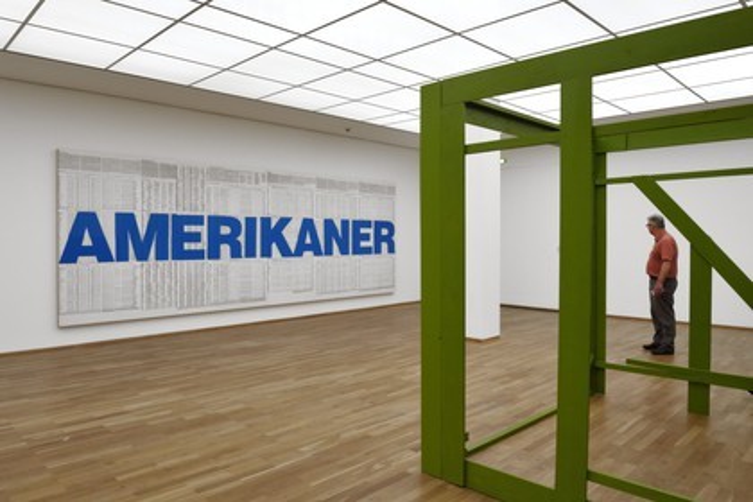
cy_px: 251
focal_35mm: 24
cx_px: 376
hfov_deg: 73.7
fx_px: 502
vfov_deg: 53.1
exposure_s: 1/60
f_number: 13
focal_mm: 24
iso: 1600
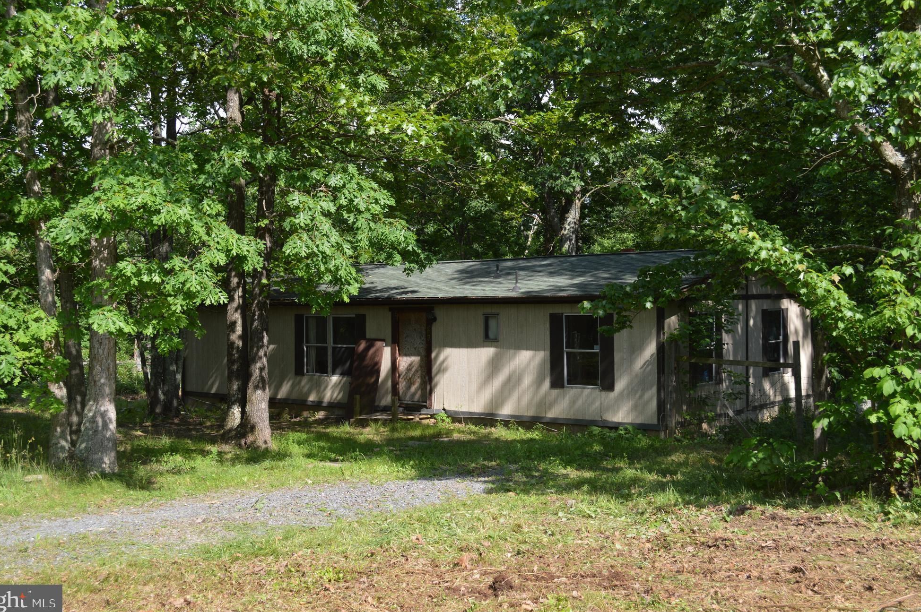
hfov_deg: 47.4
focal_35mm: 41
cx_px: 442
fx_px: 1048
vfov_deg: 32.6
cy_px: 297
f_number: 6.3
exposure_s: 1/160
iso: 100
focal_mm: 26
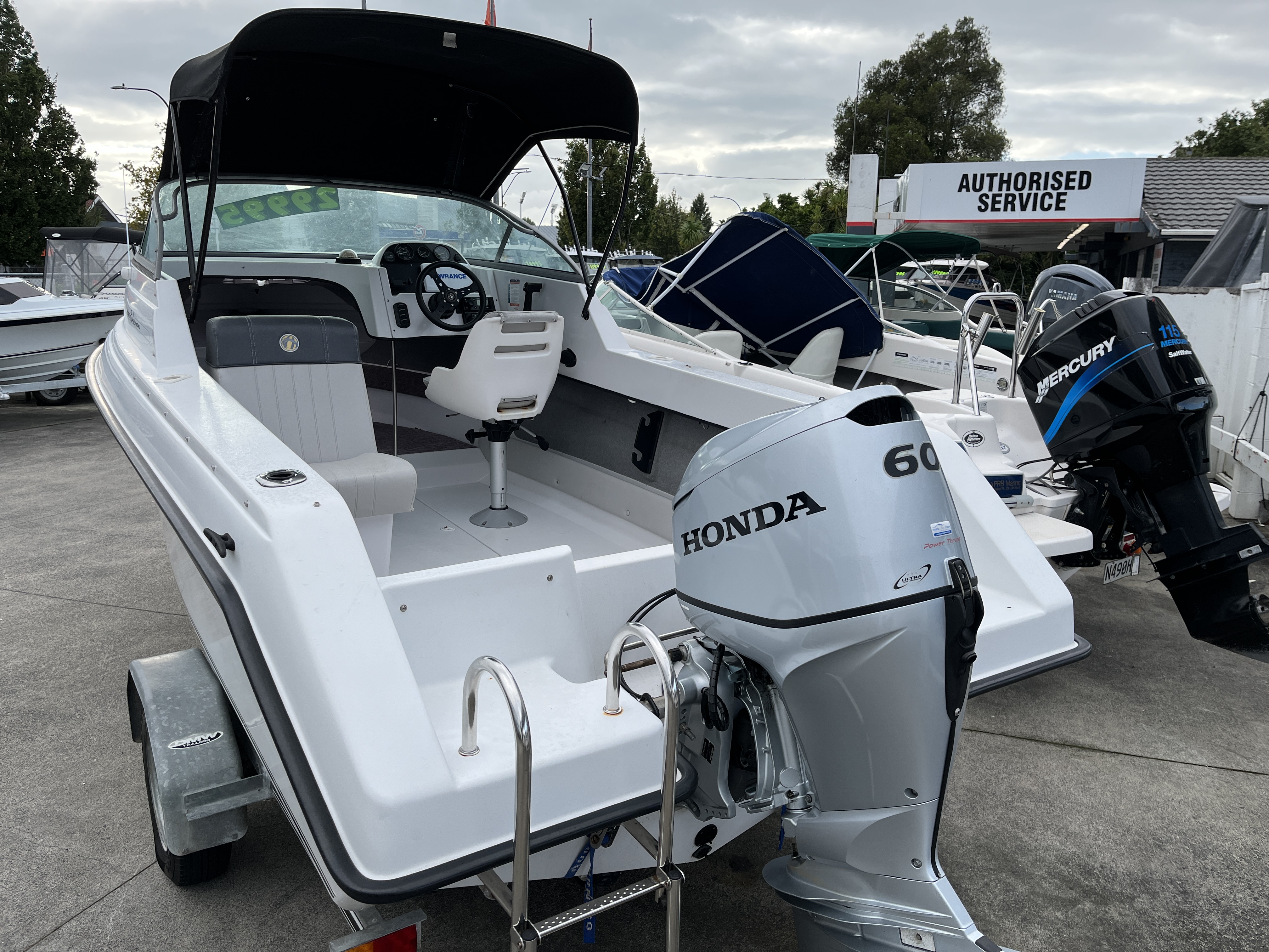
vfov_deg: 53.1
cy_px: 476
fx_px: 953
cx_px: 634
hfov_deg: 67.3
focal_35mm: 26
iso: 50
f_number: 1.6
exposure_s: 1/864
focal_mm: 5.1
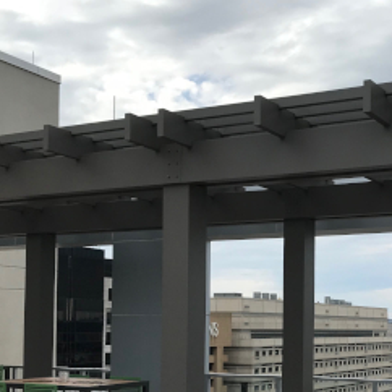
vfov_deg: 28.5
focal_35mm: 59
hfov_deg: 28.2
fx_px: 756
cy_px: 313
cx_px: 340
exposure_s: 1/2336
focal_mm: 3.99
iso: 20
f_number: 1.8
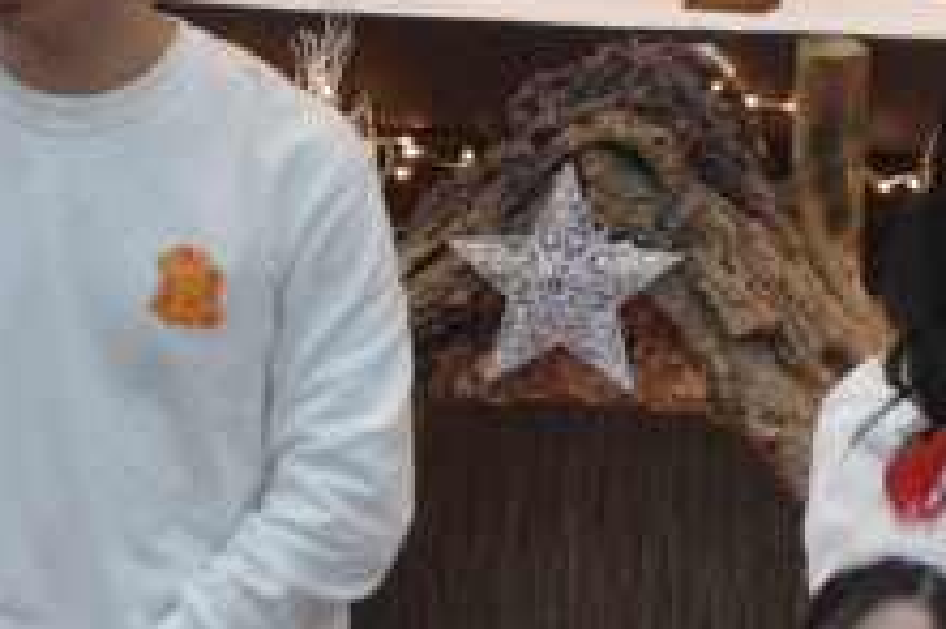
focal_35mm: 462
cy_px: 815
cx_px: 1460
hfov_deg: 4.4
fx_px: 12126
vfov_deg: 3.0
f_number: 5.6
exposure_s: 1/40
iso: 800
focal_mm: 85
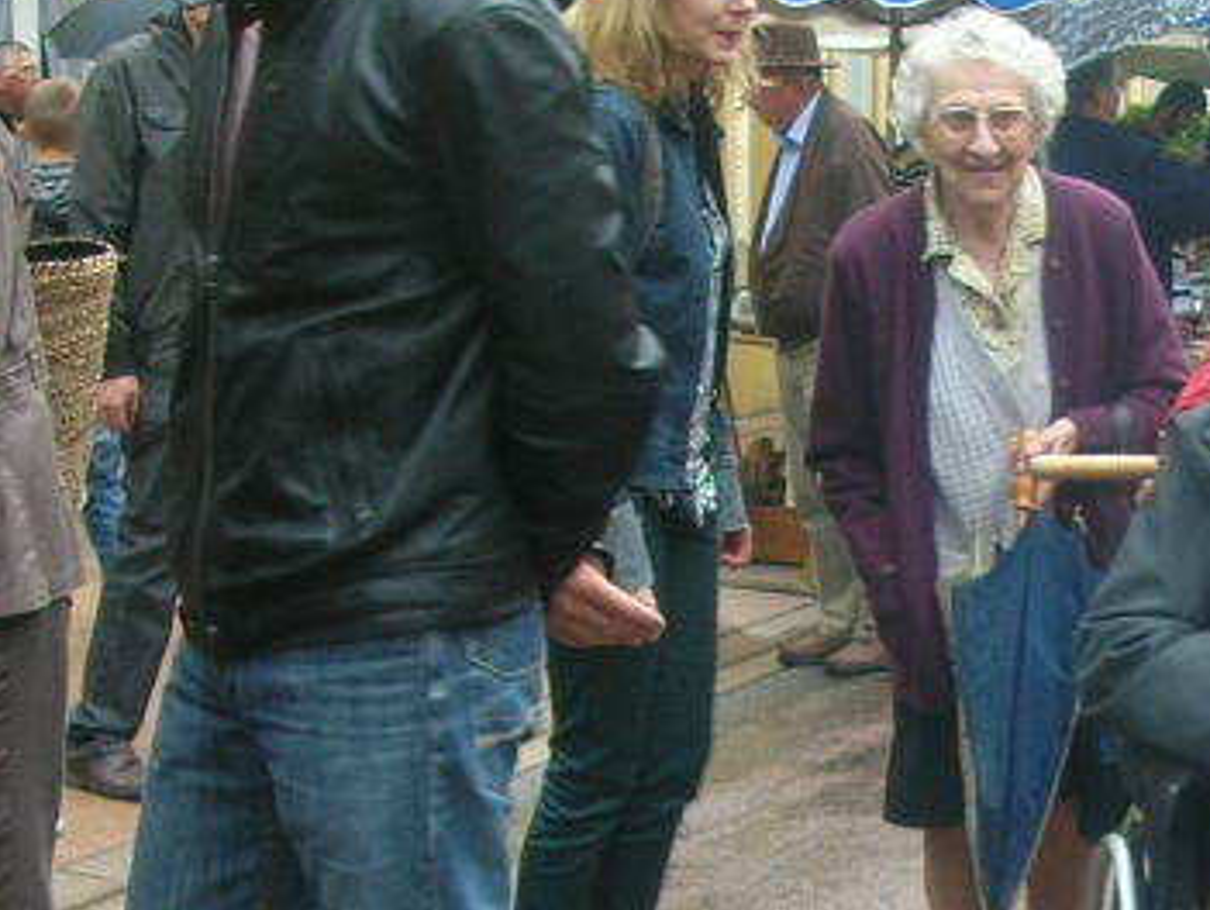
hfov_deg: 18.7
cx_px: 1210
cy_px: 831
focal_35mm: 102
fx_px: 3569
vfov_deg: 14.4
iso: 50
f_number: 2.8
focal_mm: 5.8
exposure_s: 1/35.5
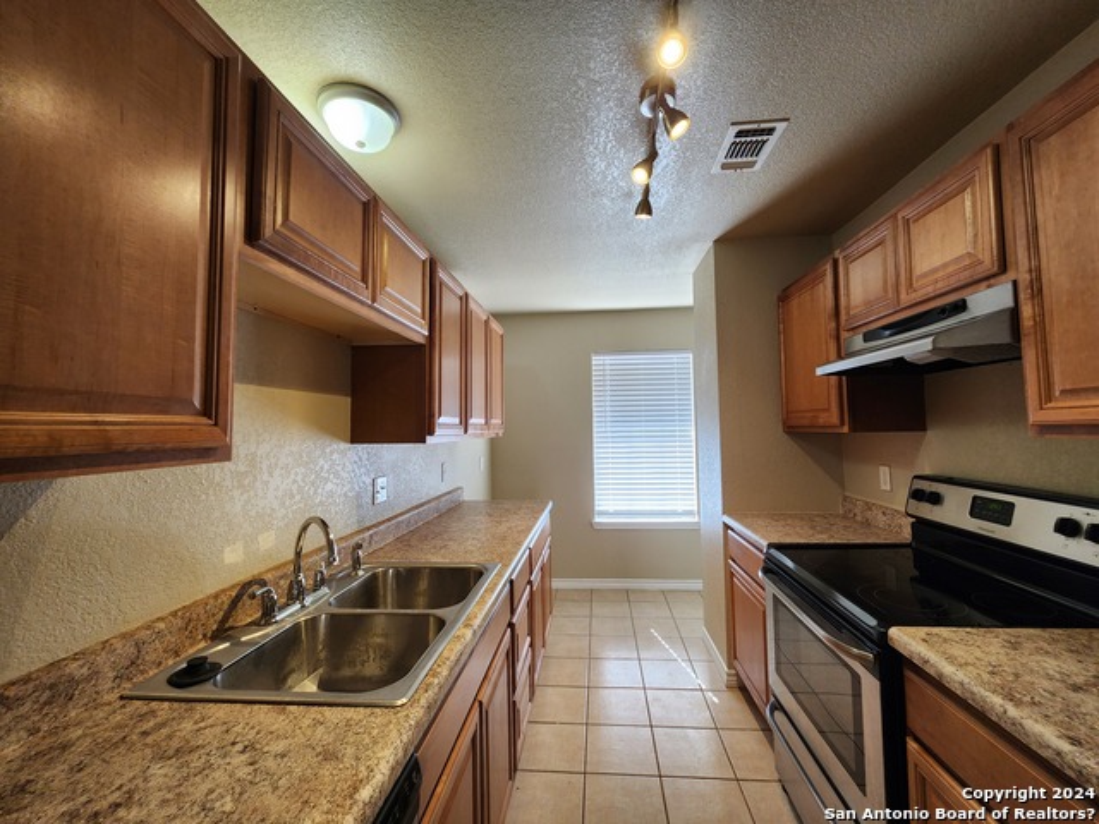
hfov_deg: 106.2
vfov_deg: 89.9
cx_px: 550
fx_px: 413
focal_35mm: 13
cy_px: 412
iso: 160
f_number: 2.2
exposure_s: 1/60
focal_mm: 2.2
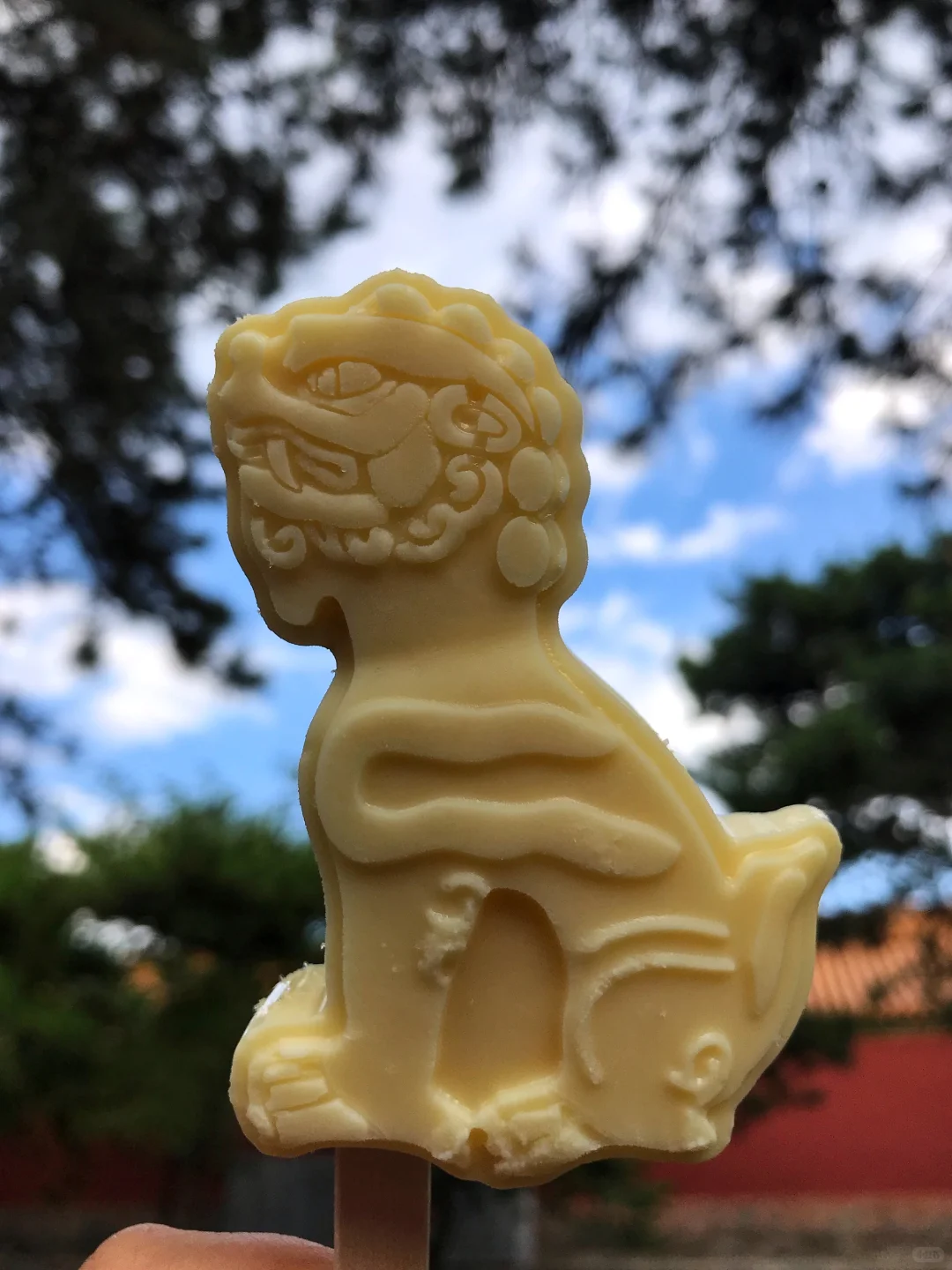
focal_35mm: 28
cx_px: 476
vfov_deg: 63.4
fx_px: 1027
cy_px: 635
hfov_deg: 49.7
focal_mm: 3.99
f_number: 1.8
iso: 20
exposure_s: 1/1114
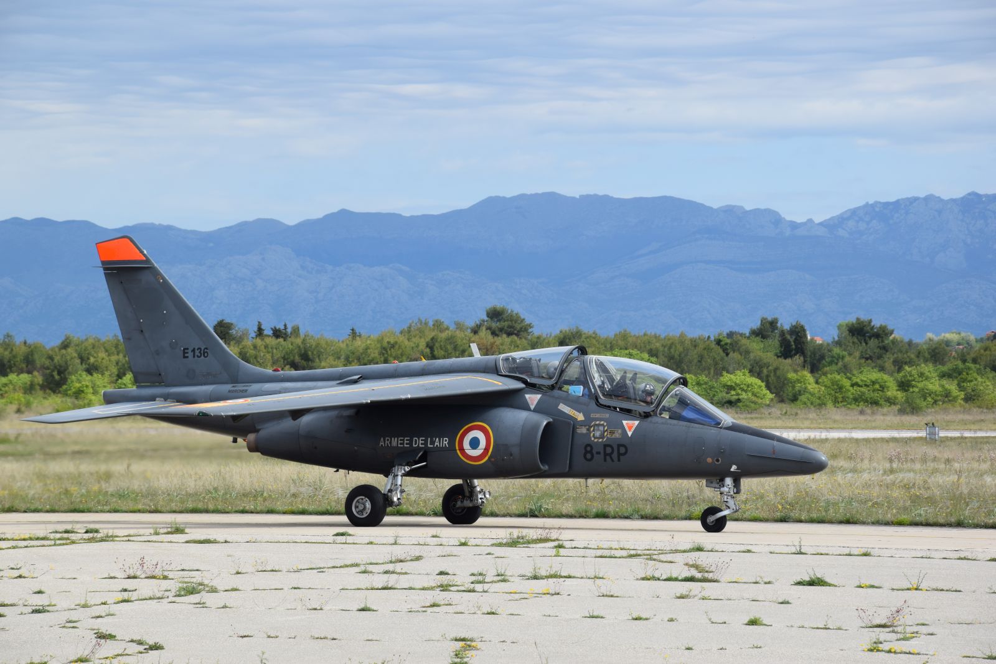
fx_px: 4358
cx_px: 498
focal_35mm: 158
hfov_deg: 13.0
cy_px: 332
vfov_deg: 8.7
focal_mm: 105
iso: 200
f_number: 10
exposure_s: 1/400
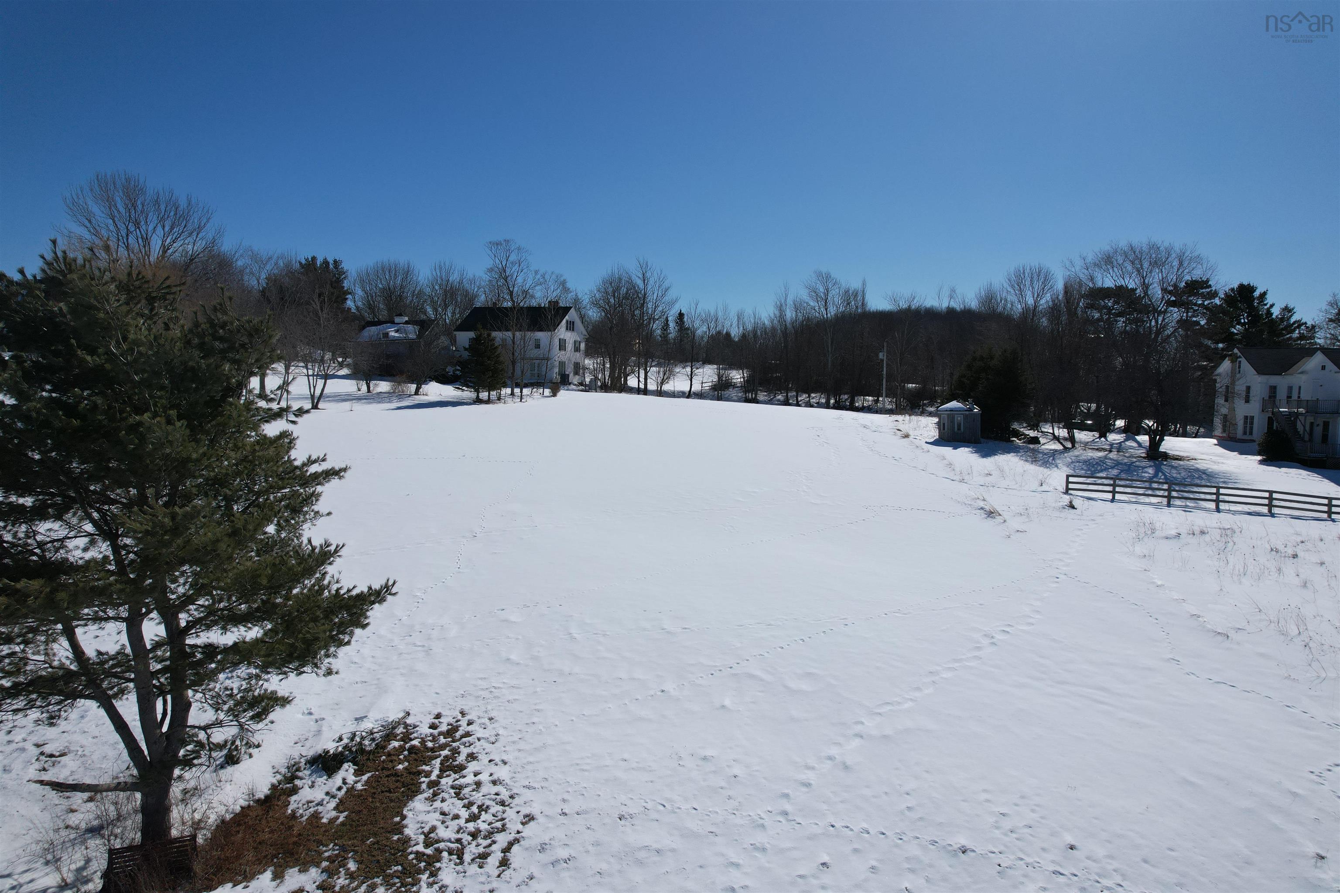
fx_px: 819
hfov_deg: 78.6
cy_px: 446
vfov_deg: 57.2
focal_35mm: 22
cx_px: 670
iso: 110
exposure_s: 1/6000
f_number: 2.8
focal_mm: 8.38
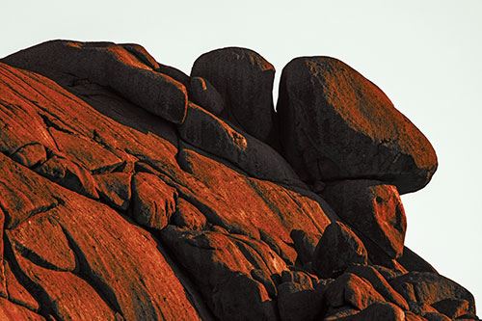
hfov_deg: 2.9
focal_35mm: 700
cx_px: 241
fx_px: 9369
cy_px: 160
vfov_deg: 2.0
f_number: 11
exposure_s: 1/800
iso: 450
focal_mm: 700
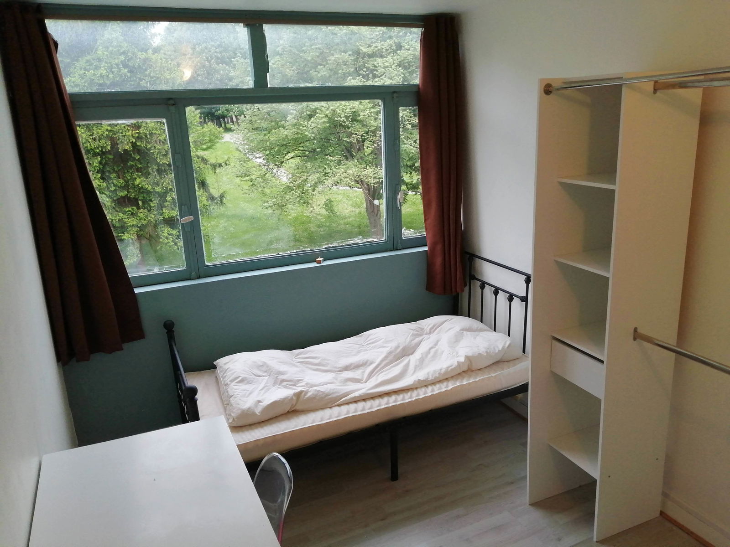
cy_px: 274
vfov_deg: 53.1
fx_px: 548
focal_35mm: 26
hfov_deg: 67.3
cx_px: 365
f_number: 1.8
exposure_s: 1/100
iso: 80
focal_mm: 3.46
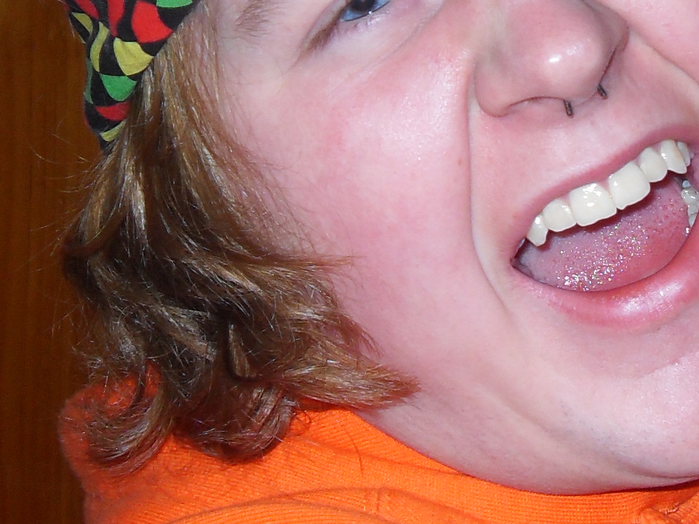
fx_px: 2242
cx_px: 591
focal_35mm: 111
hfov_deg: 17.5
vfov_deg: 13.1
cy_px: -33
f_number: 2.8
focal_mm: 6.3
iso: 100
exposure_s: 1/45
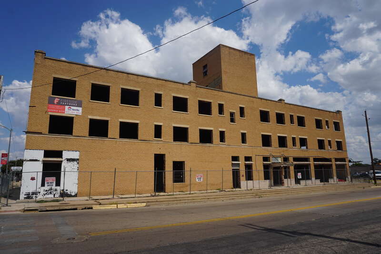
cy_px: 127
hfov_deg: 73.8
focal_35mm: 24
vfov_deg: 53.1
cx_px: 190
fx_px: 254
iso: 100
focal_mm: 16
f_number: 11
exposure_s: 1/320
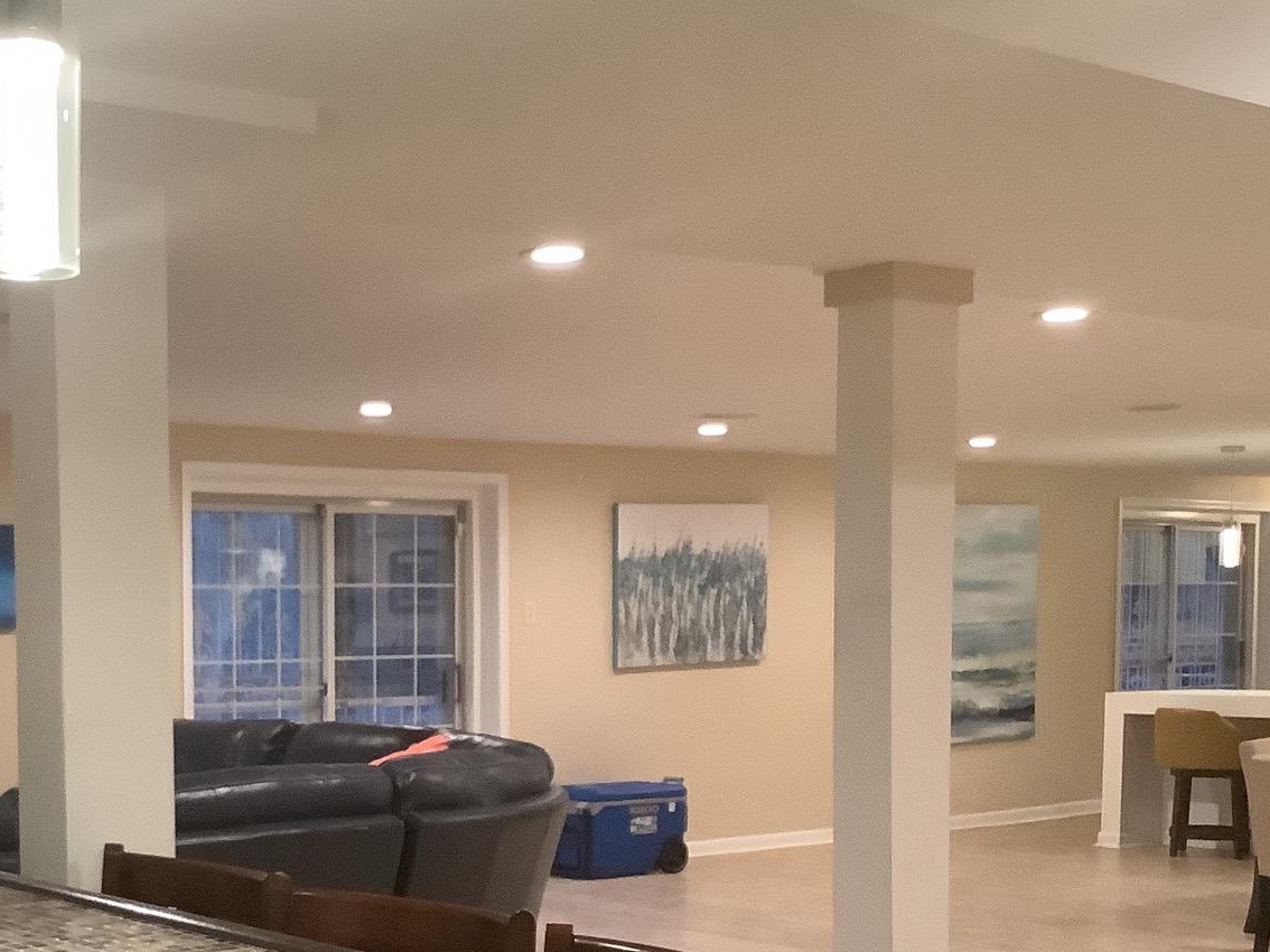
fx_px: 2054
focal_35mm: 56
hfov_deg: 33.5
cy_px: 755
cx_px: 283
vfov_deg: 25.7
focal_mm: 3.3
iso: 320
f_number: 2.4
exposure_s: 1/50
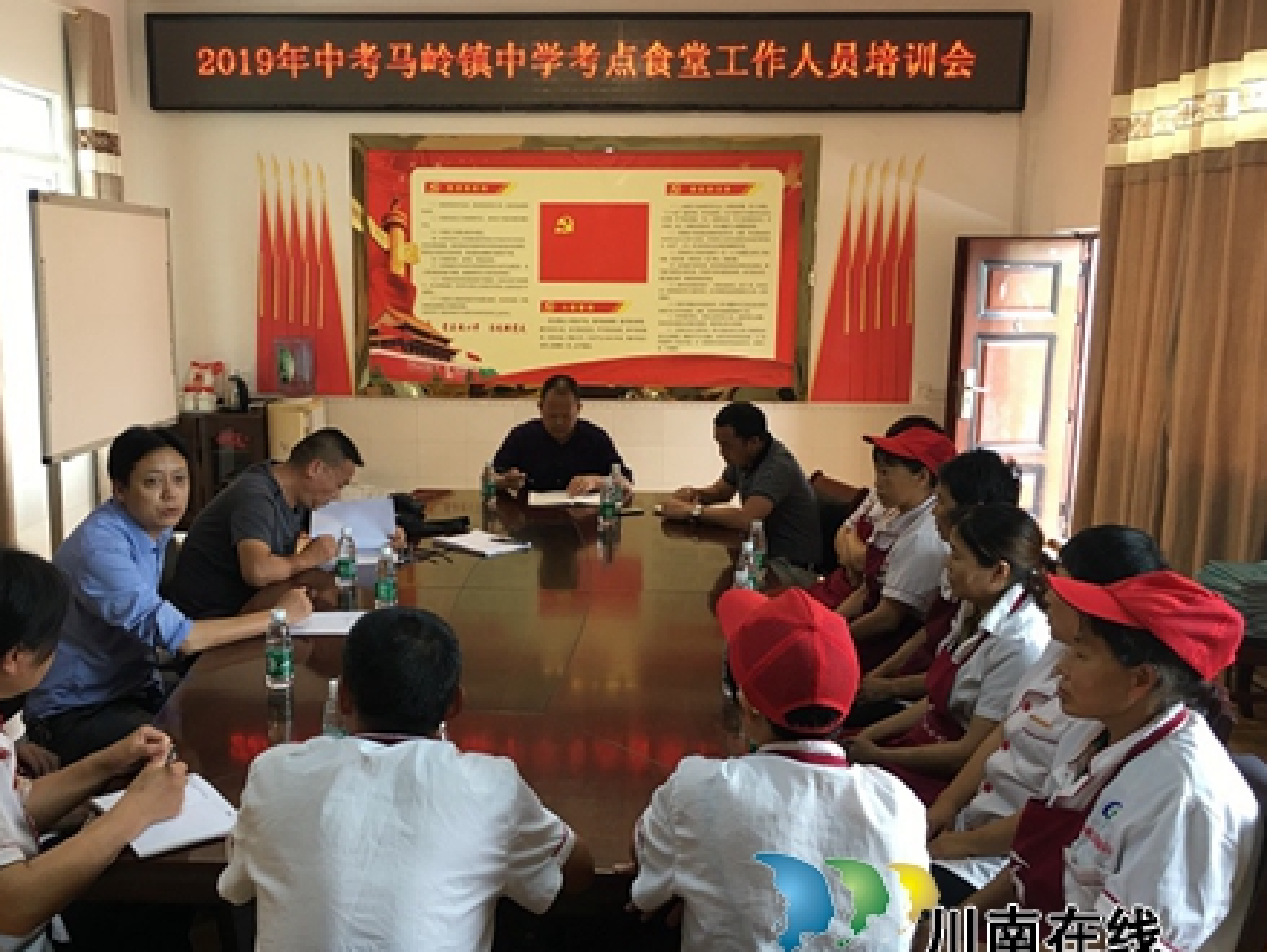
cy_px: 524
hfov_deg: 55.2
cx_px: 566
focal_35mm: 33
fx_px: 1209
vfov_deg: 43.0
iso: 32
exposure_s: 1/17
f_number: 2.2
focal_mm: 4.15
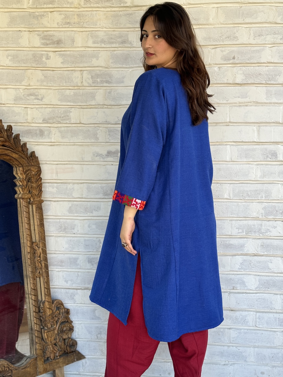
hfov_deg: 30.3
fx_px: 523
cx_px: 142
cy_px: 188
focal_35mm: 48
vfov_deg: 39.7
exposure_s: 1/170
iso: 50
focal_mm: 6.76
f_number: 1.78
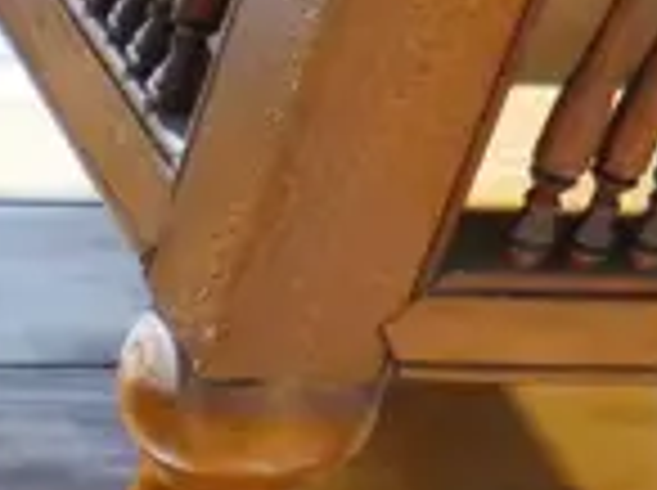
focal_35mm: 197
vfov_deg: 6.6
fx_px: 3733
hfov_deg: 9.2
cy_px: 1603
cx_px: -832
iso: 3200
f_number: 3.5
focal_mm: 14
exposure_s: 1/60
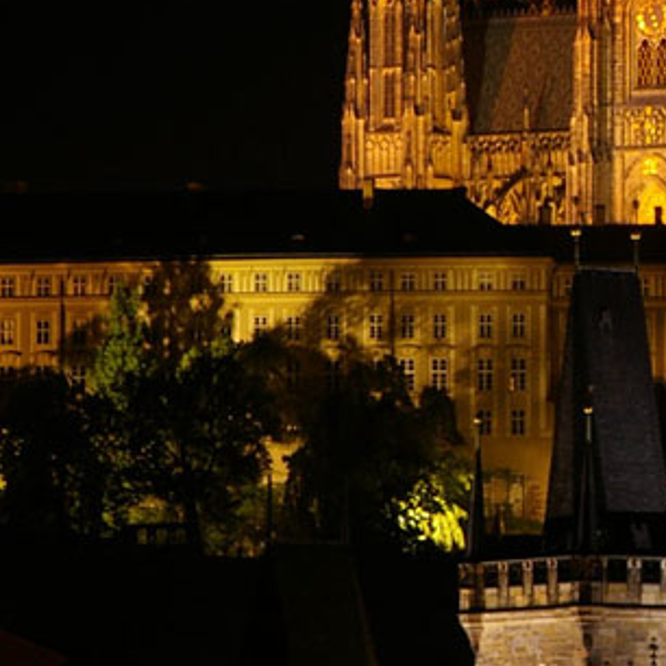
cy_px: 14
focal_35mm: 545
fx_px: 11863
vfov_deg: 3.2
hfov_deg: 3.2
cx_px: 888
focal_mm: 128
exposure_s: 10
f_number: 10
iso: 200
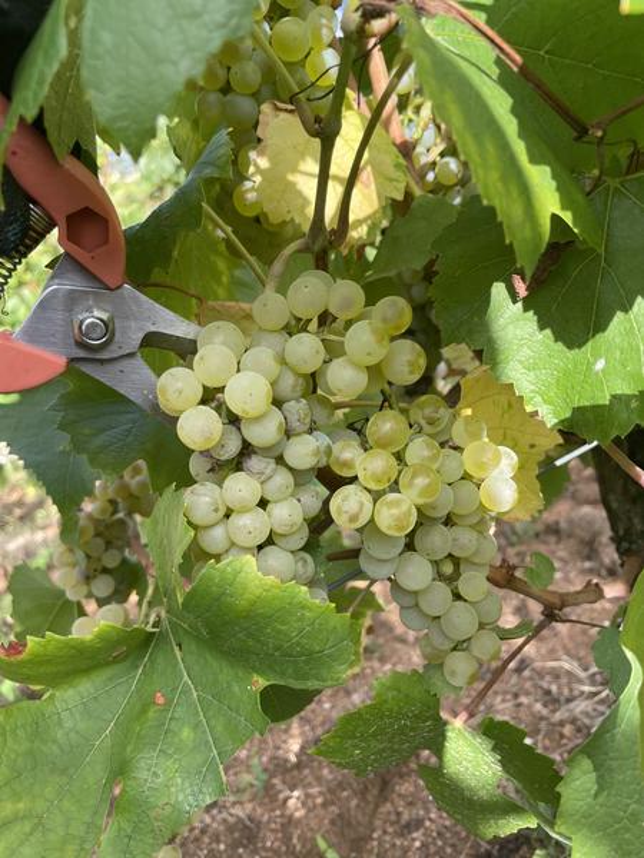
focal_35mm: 26
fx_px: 645
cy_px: 429
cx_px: 322
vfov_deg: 67.3
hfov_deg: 53.1
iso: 32
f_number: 1.6
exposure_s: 1/694
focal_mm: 4.2
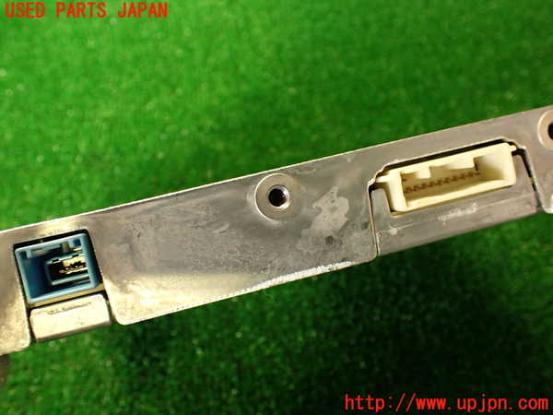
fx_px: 511
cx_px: 276
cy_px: 208
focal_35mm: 32
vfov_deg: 44.2
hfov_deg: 56.8
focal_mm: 5.79
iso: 320
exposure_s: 1/30
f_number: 2.4
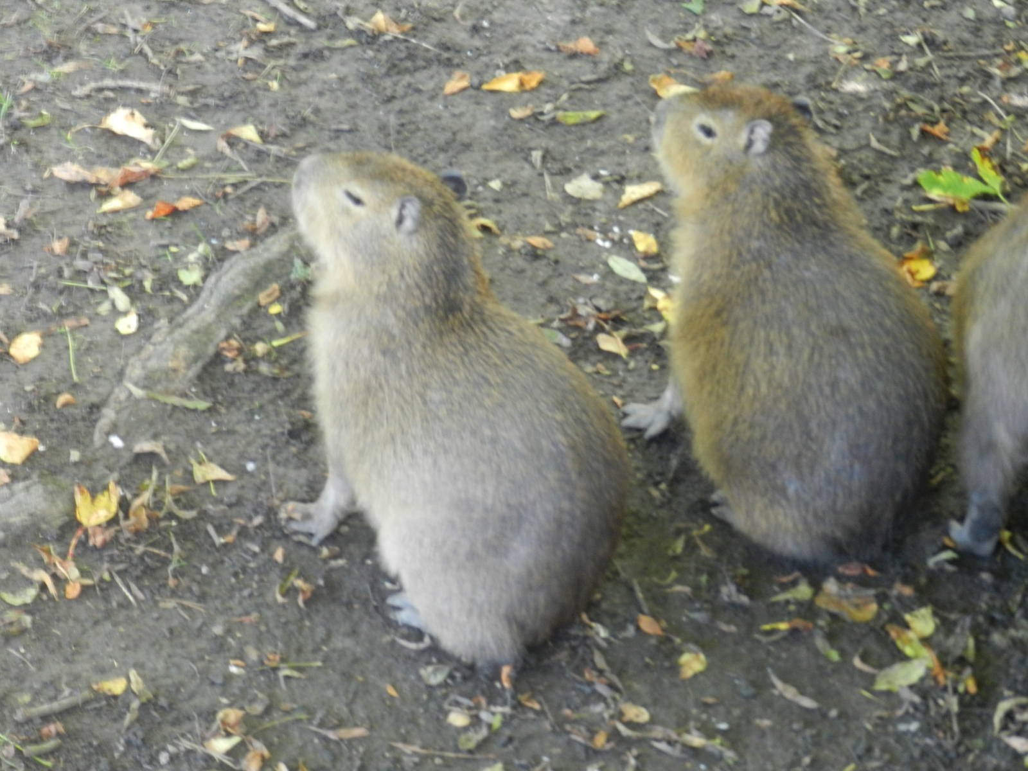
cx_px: 514
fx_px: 4306
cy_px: 386
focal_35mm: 145
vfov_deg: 10.2
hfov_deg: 13.6
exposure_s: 1/5
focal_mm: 25.7
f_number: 5.1
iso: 400
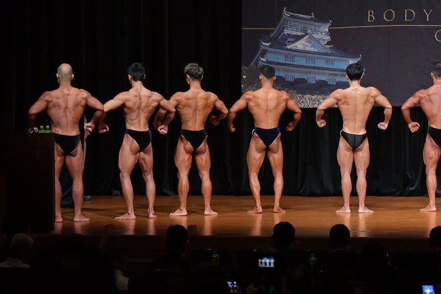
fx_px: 2021
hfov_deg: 12.5
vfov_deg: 8.3
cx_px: 233
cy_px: 161
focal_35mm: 165
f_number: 5.6
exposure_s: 1/400
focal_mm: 92
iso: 5000
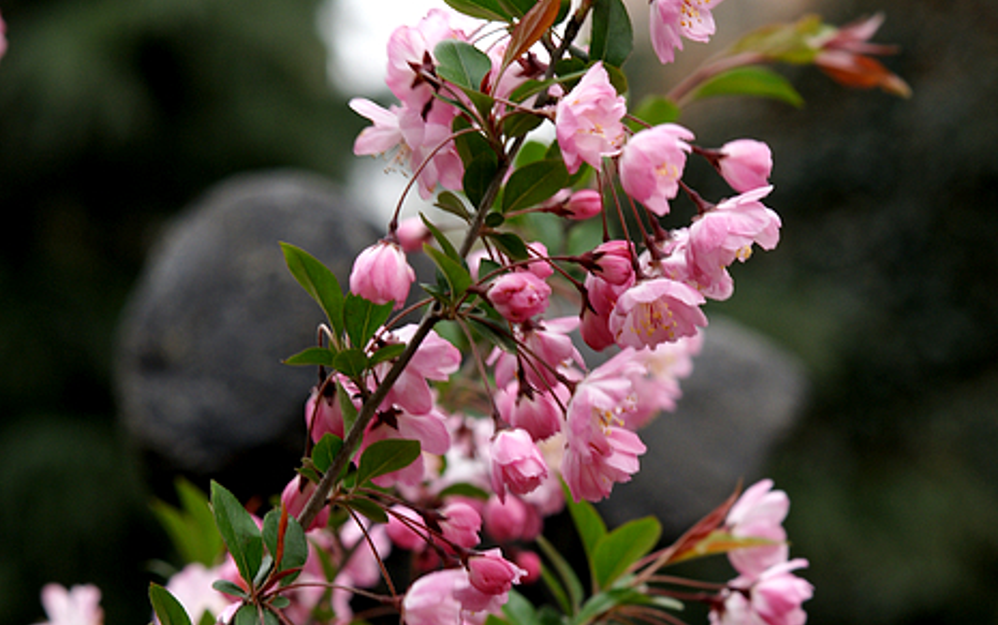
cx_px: 499
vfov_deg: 4.2
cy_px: 445
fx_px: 8456
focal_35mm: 311
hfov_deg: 6.8
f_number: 8
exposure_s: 1/40
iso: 100
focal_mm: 135
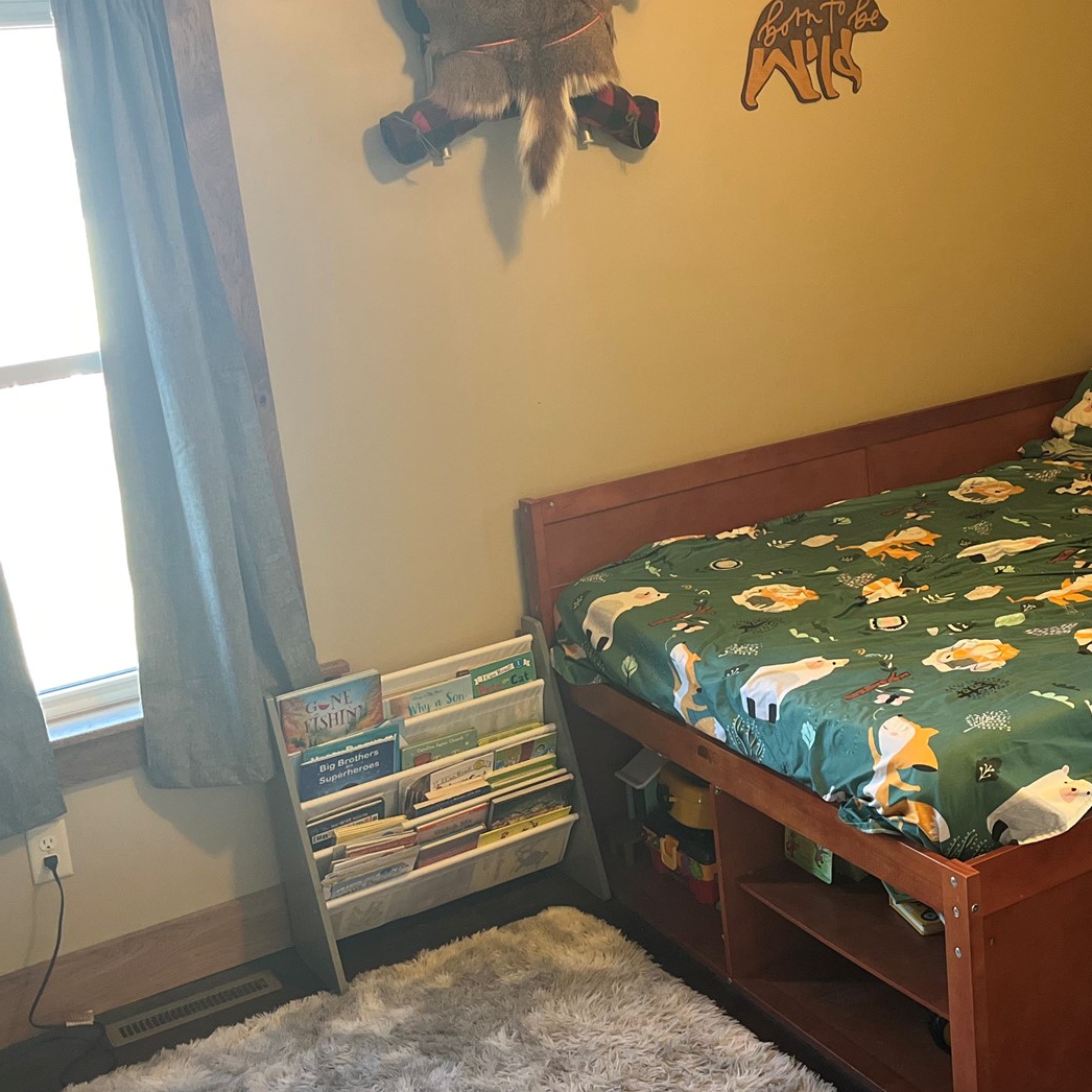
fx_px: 1606
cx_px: 670
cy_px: 496
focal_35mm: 45
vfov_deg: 37.5
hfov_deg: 37.4
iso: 320
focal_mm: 5.1
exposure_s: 1/60
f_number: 1.6
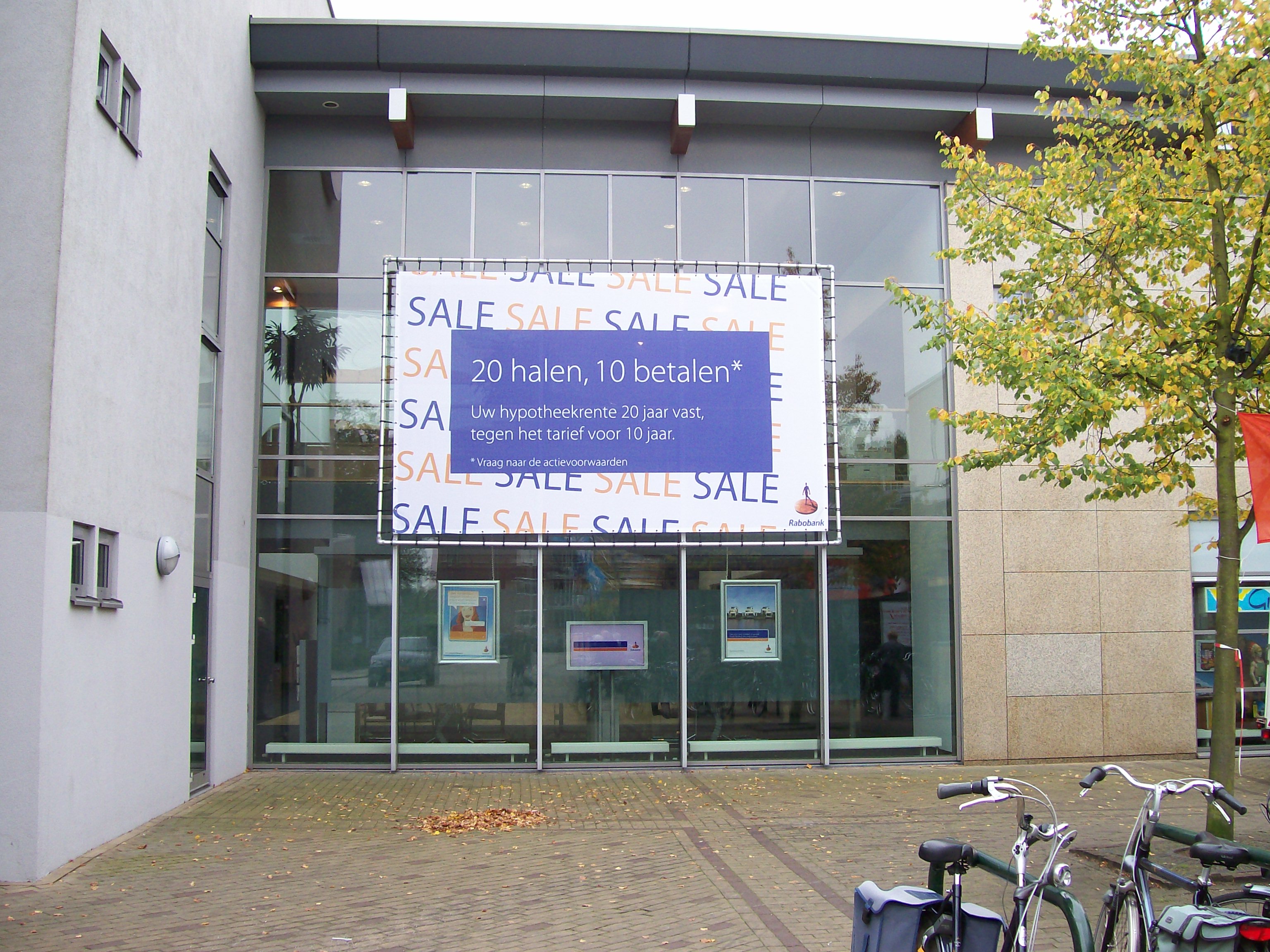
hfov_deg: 51.4
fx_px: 1321
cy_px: 476
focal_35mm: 36
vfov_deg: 39.7
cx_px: 635
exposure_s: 1/156
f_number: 2.7
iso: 80
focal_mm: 6
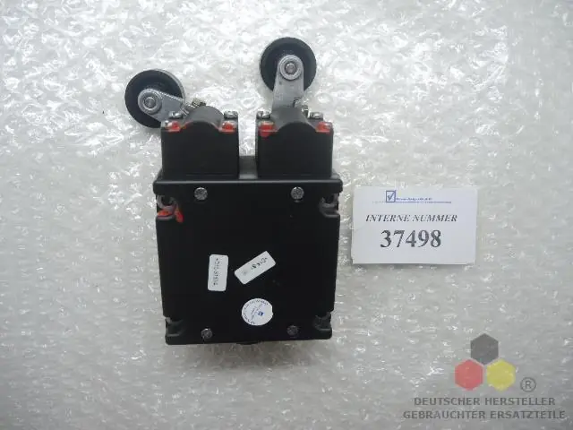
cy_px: 215
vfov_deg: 49.7
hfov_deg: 63.4
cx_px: 286
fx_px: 463
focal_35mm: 28
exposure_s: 1/60
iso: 80
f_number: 2
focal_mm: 6
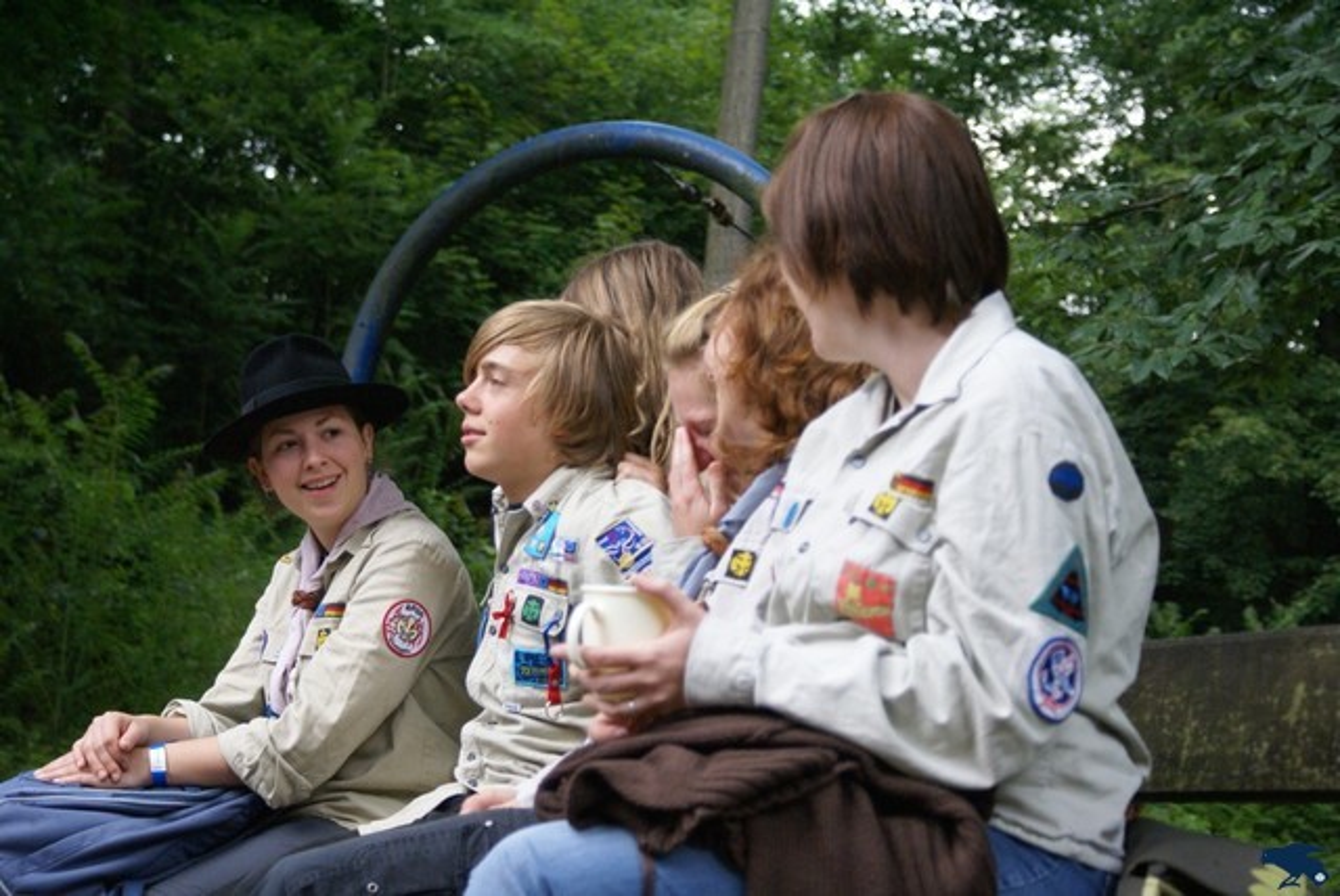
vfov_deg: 15.2
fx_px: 3353
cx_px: 670
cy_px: 448
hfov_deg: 22.6
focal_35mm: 90
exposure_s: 1/200
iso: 400
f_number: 5.6
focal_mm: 60
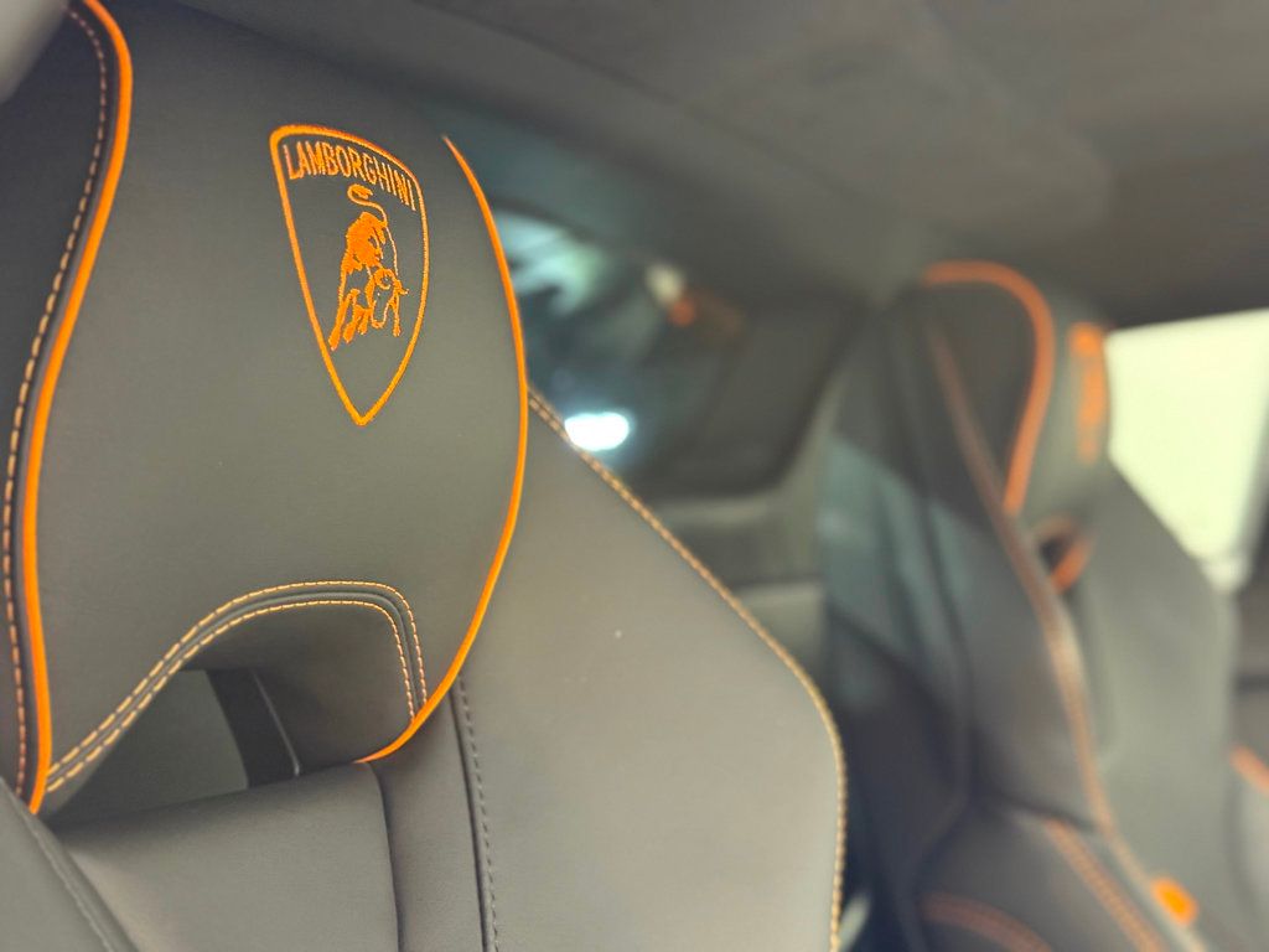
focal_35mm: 48
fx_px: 1760
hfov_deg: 39.7
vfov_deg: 30.3
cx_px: 634
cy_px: 476
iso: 500
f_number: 1.78
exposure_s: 1/30
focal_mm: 6.76
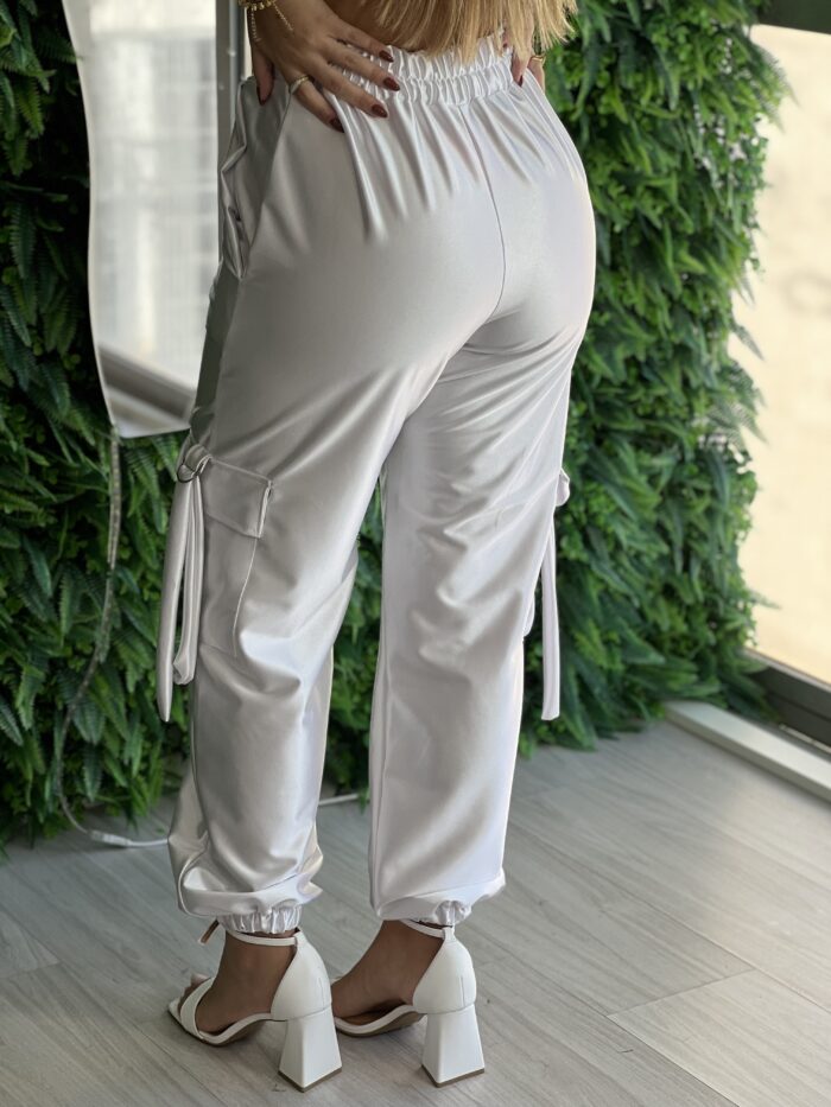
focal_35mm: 77
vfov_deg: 25.3
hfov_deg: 19.1
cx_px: 416
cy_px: 554
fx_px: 2464
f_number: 2.8
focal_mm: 9
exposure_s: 1/120
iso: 40
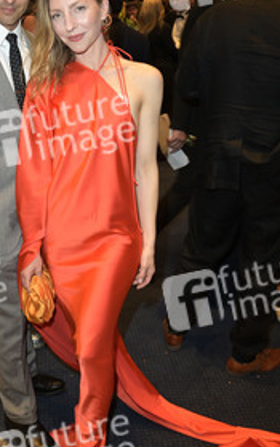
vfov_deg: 55.3
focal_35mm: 35
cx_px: 99
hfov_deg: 36.1
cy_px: 213
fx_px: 426
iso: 2500
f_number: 5.6
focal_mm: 24
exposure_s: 1/60
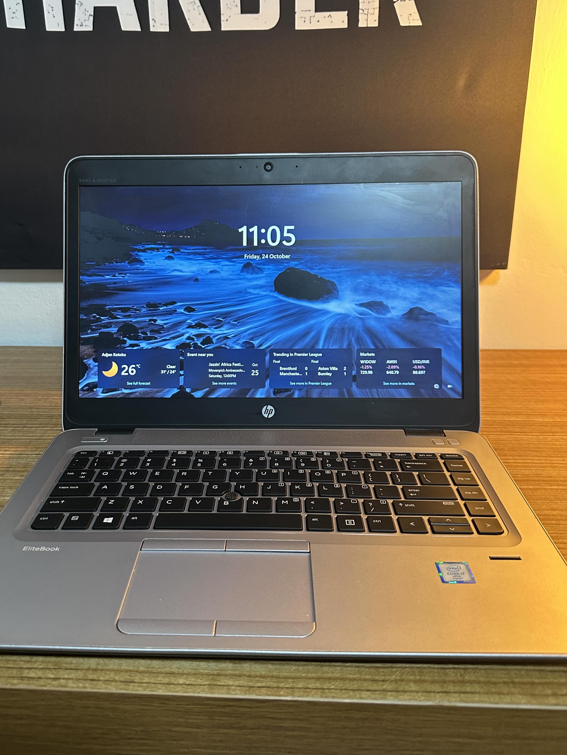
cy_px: 364
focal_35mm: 29
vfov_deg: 61.6
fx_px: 633
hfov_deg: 48.1
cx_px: 252
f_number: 1.78
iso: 400
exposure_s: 1/50
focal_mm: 6.86
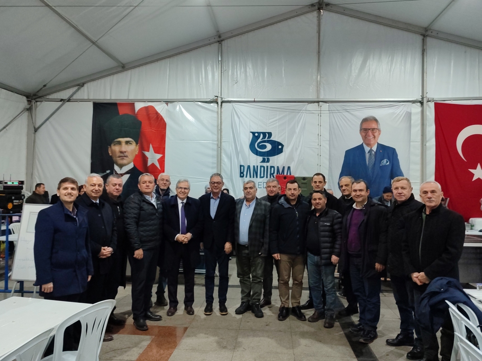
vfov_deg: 54.9
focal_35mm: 25
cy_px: 180
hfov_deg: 69.4
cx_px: 241
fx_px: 348
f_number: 1.89
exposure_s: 1/25
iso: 434
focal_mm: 5.95
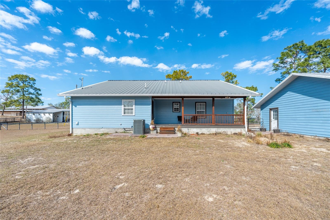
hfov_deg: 104.3
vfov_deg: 81.2
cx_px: 165
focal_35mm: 14
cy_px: 110
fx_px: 128
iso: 400
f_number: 7.1
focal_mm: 14
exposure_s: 1/1000
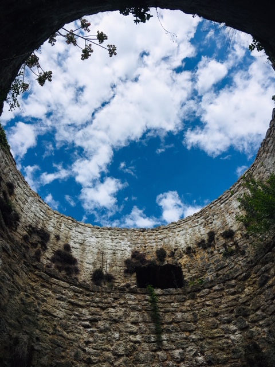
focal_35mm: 29
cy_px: 184
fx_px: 307
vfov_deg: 61.7
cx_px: 138
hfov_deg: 48.2
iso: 25
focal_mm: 4.15
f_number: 2.2
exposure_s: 1/3077
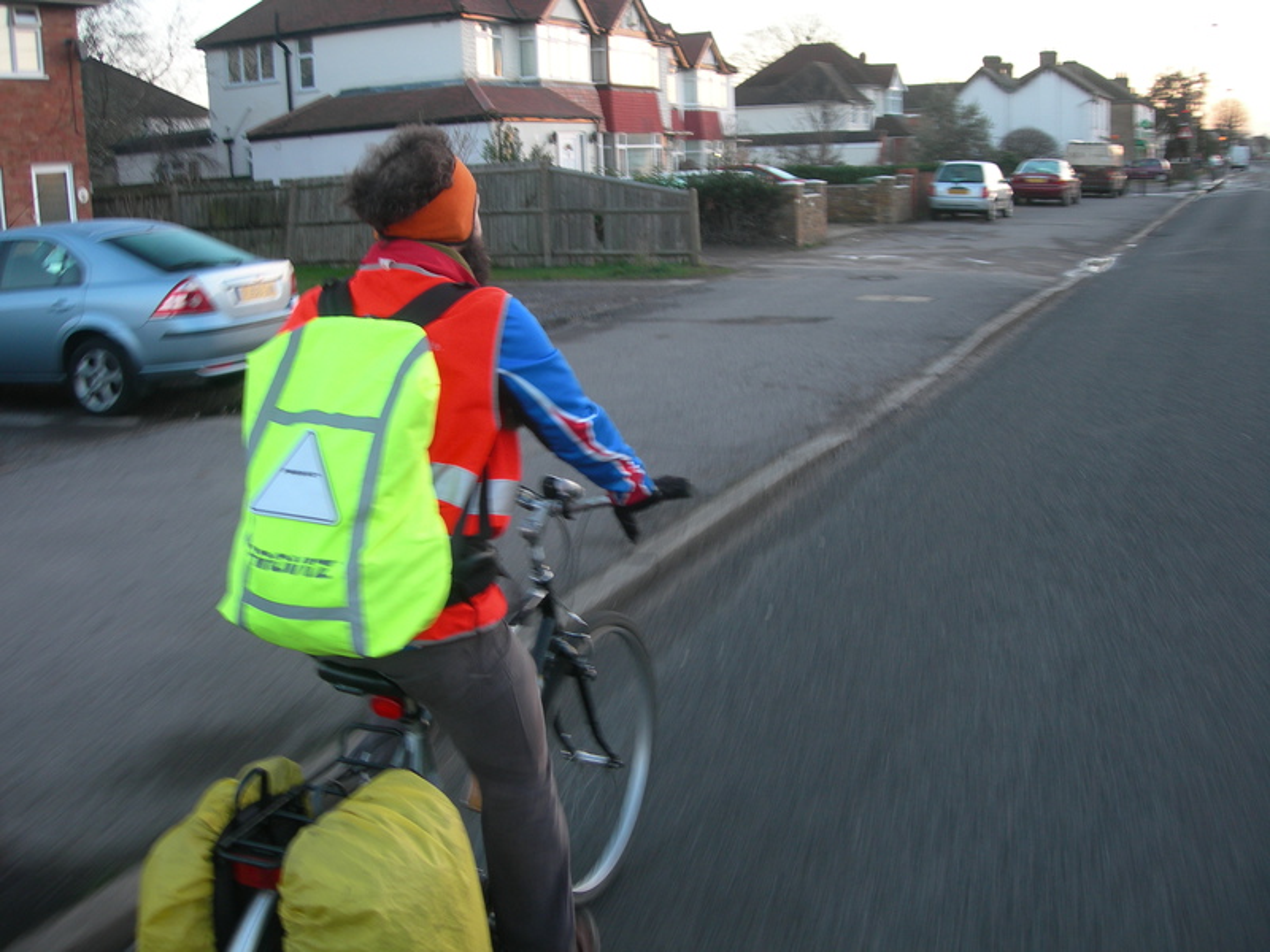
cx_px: 635
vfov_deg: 37.7
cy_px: 476
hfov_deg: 49.0
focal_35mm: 38
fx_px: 1394
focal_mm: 7.8
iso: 50
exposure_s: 1/30.7
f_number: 2.8
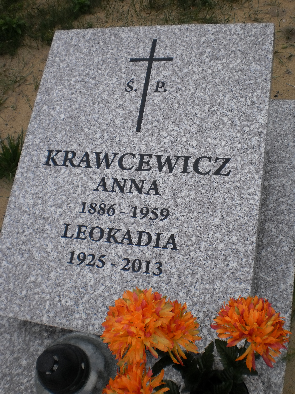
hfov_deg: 39.7
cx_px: 148
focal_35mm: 36
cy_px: 197
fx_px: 409
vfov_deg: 51.4
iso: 100
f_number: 4.6
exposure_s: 1/640
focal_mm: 6.3
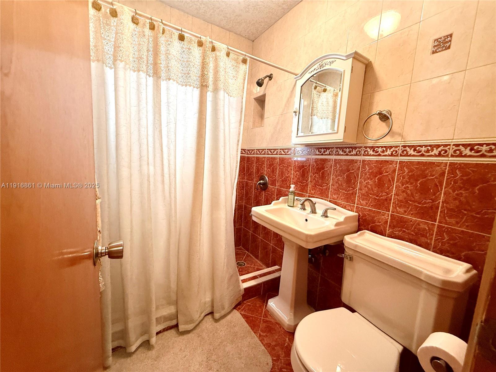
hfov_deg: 102.1
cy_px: 186
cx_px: 248
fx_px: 201
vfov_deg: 85.7
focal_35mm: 14
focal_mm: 2.22
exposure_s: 1/60
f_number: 2.2
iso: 320
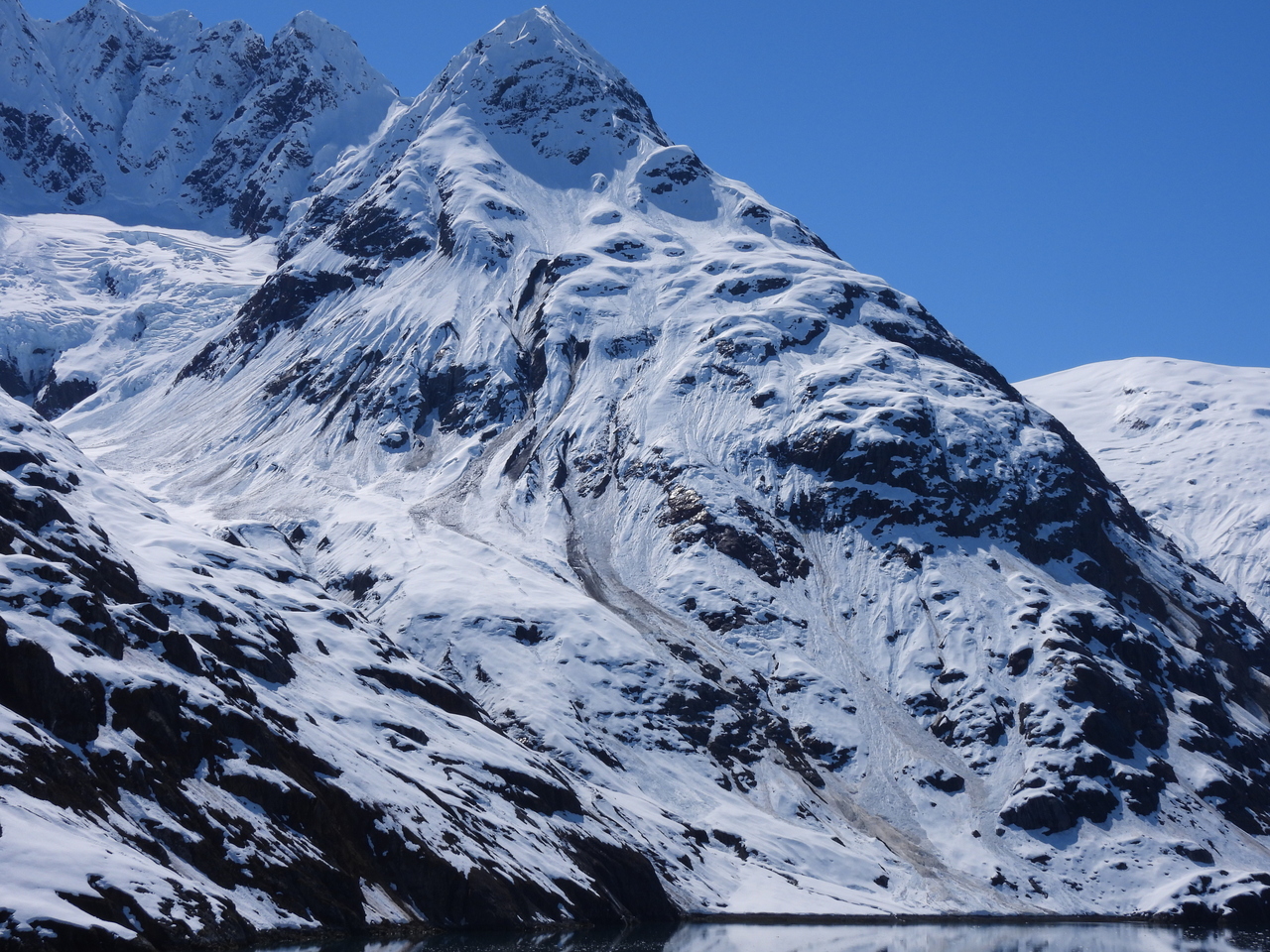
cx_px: 635
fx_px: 2568
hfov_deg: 27.8
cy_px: 476
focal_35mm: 70
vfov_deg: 21.0
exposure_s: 1/2000
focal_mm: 12.5
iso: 100
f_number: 5.6
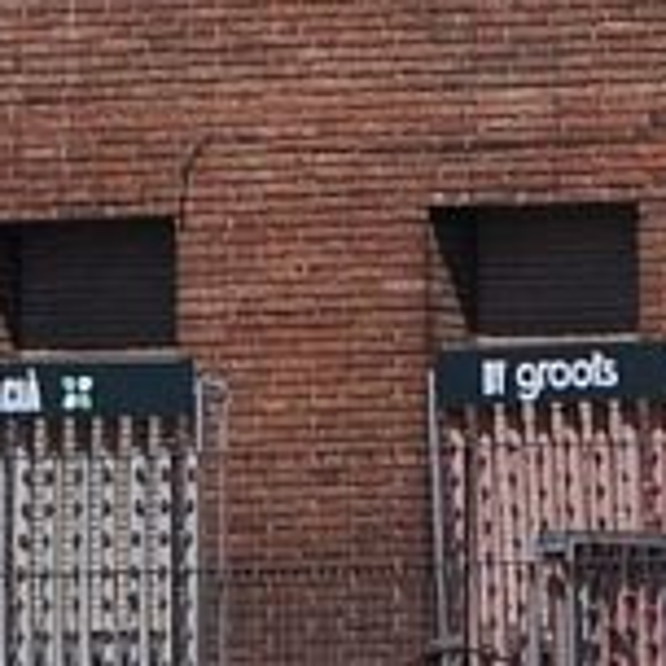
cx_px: 1755
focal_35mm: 1245
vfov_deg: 1.4
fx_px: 27099
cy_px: 1683
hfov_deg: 1.4
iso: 400
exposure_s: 1/2000
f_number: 8
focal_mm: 105
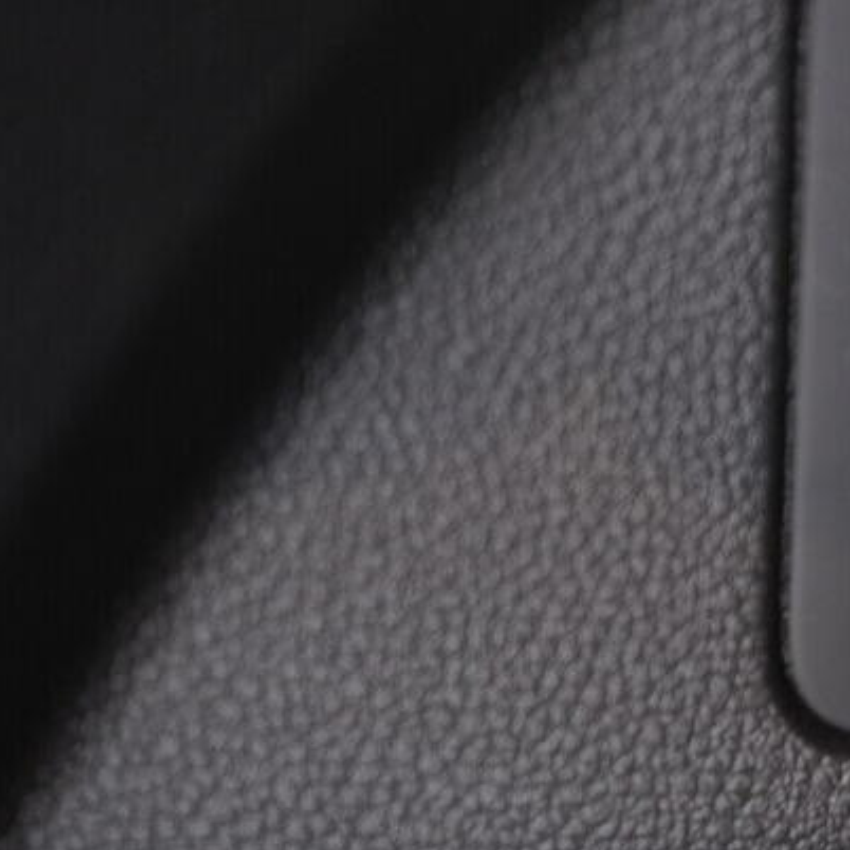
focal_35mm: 78
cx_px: 971
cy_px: 348
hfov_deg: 20.9
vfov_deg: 22.2
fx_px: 2167
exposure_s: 1/40
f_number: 2.8
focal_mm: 24
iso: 1600
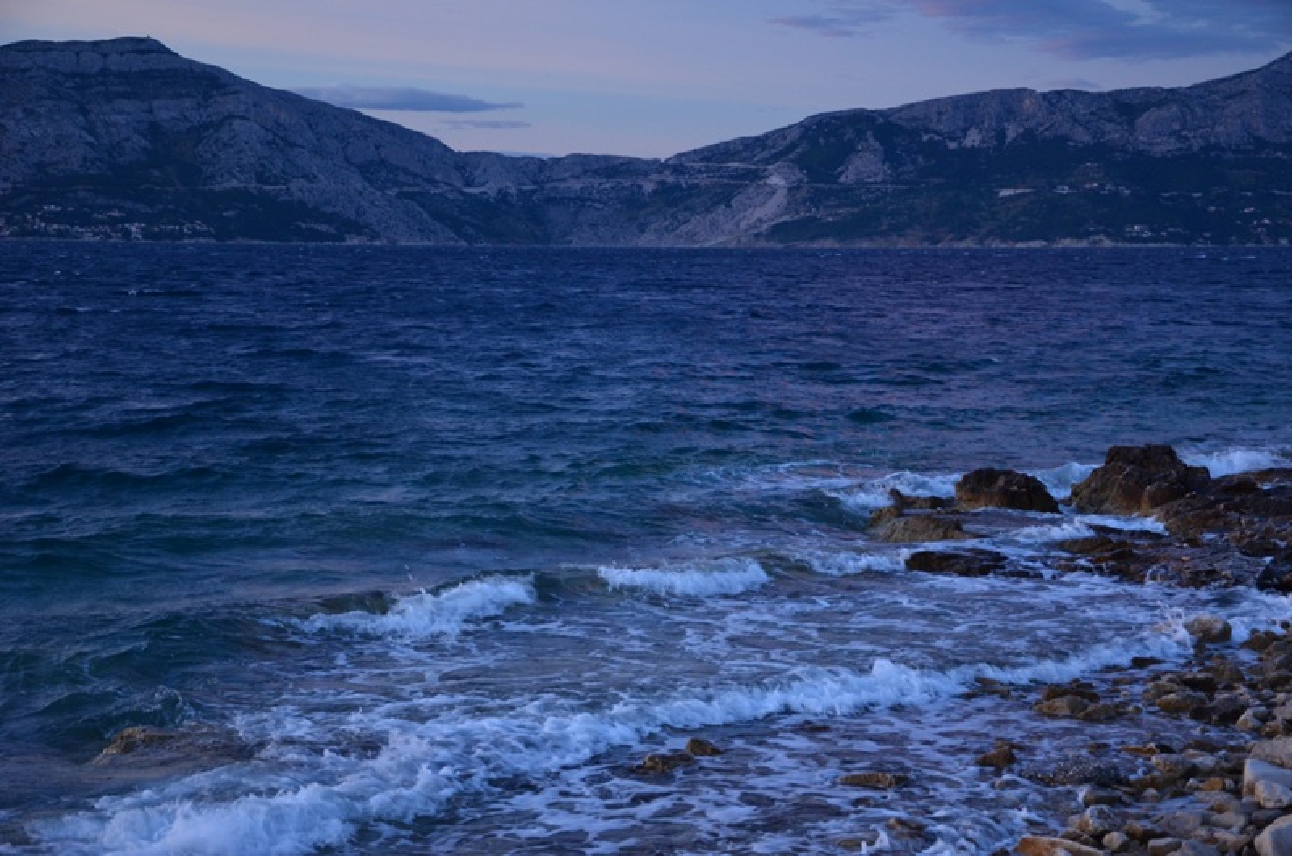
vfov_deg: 20.1
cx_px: 646
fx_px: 2418
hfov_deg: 29.9
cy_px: 428
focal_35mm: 68
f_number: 4.8
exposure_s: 1/60
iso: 720
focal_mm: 45
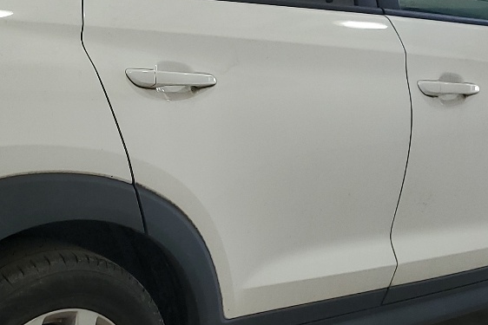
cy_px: 153
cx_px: 90
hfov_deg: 25.8
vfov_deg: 17.7
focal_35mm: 77
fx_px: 1044
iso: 70
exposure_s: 1/120
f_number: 1.5
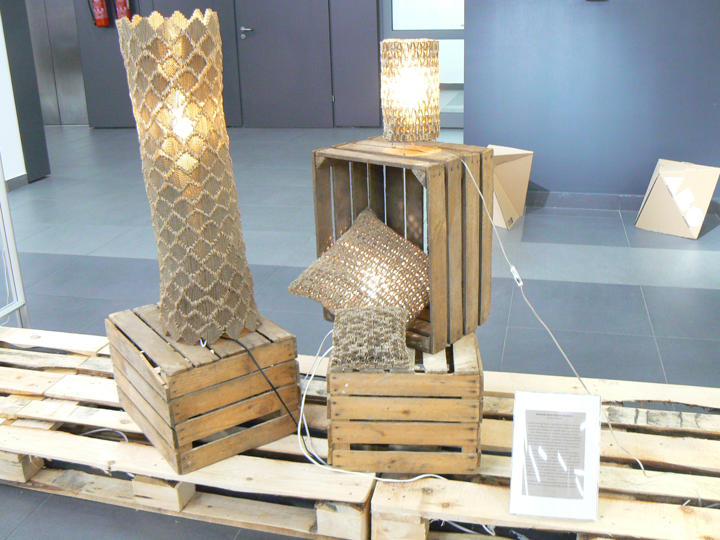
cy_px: 270
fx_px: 749
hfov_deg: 51.4
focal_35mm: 36
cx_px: 360
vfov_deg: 39.7
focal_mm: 6
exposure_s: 1/10
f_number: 2.8
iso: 200
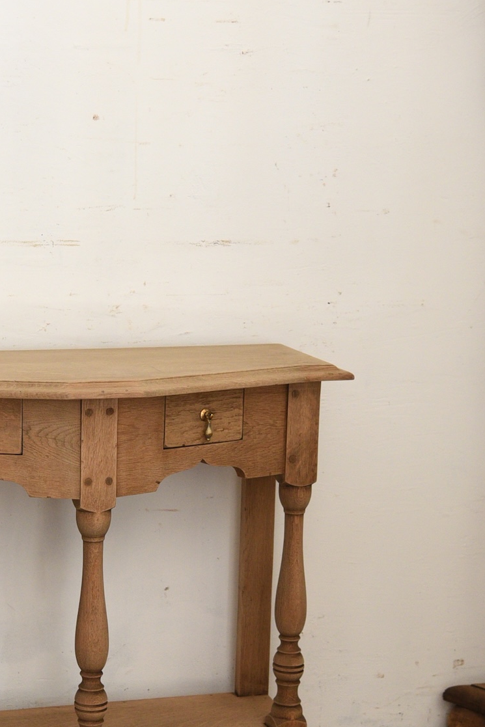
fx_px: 1717
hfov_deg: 16.0
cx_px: 102
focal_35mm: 85
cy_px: 439
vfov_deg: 23.9
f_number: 4
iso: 1400
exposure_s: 1/50
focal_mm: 44
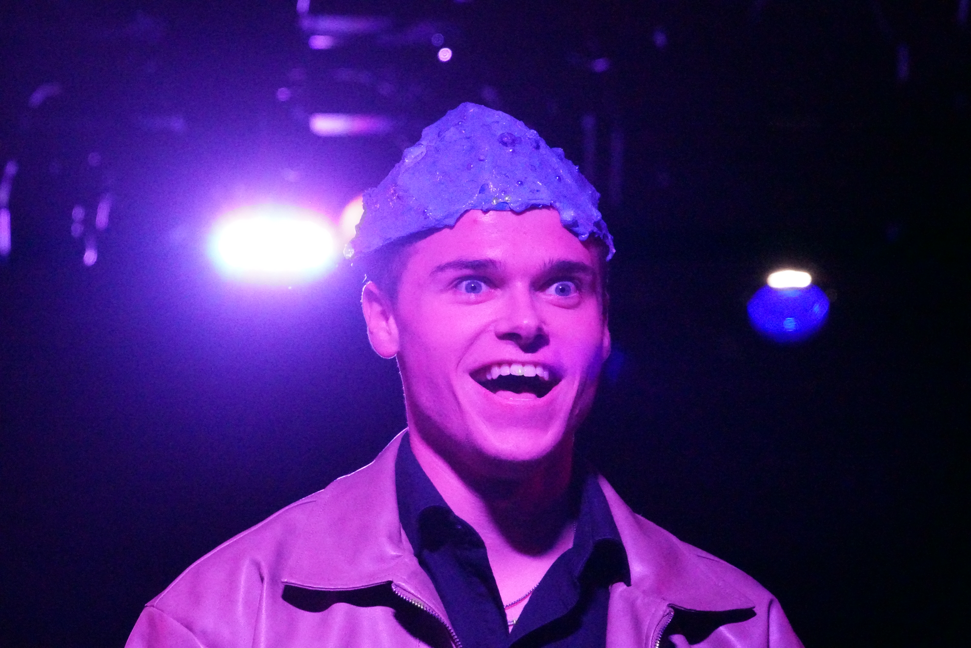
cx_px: 486
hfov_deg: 13.1
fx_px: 4235
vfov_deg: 8.7
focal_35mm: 157
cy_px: 324
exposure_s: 1/400
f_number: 10
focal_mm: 157
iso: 40000
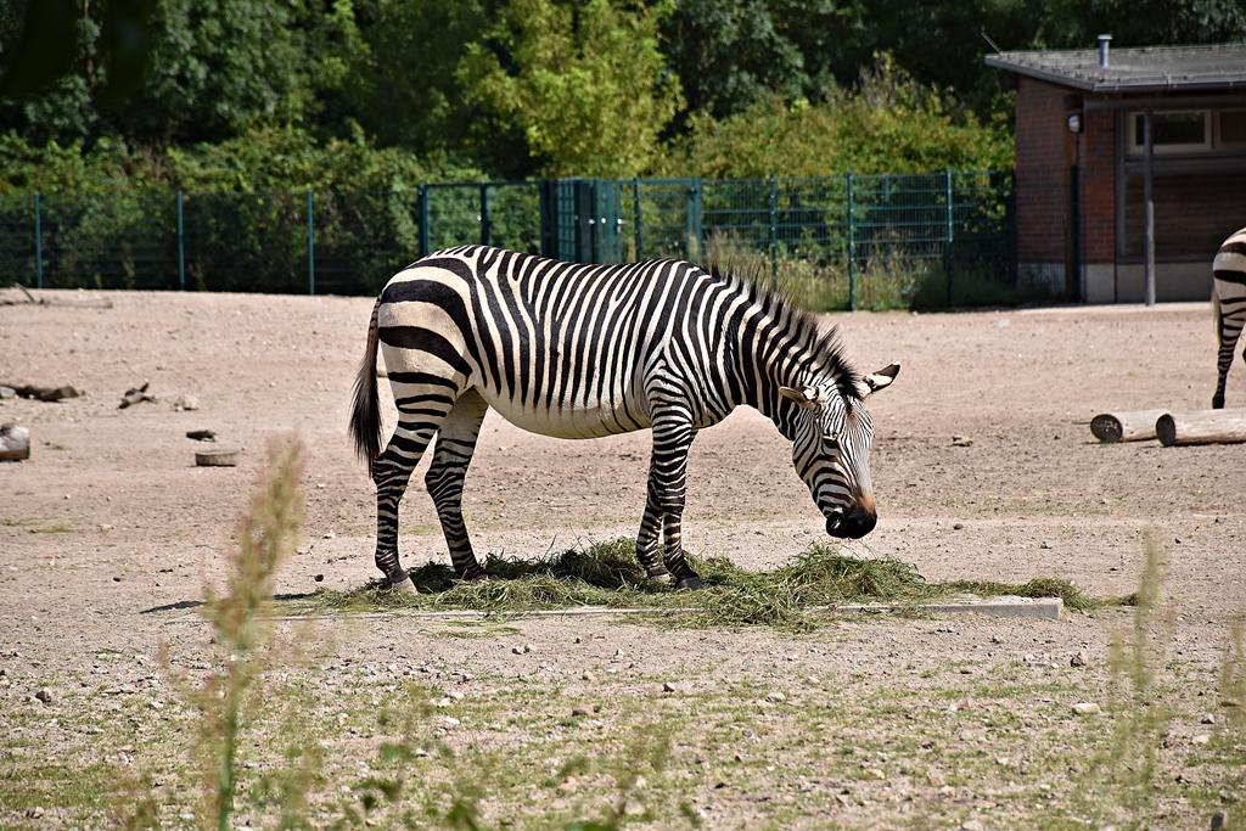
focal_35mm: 210
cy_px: 416
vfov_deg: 6.5
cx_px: 623
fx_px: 7269
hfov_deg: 9.8
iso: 200
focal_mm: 140
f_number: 7.1
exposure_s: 1/800
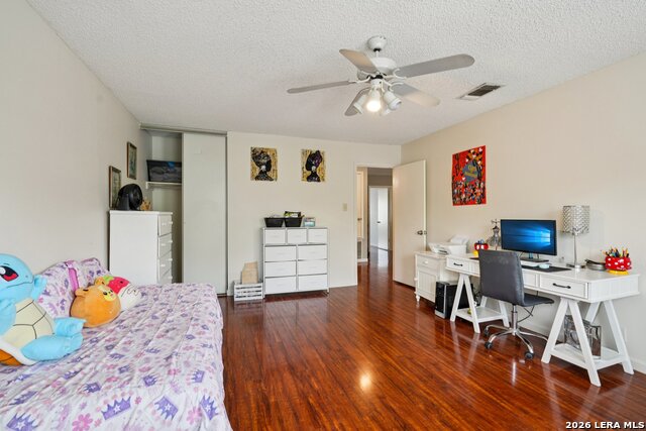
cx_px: 323
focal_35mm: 16
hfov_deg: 96.7
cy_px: 216
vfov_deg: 73.8
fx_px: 287
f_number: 8
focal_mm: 16
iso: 400
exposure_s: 1/10
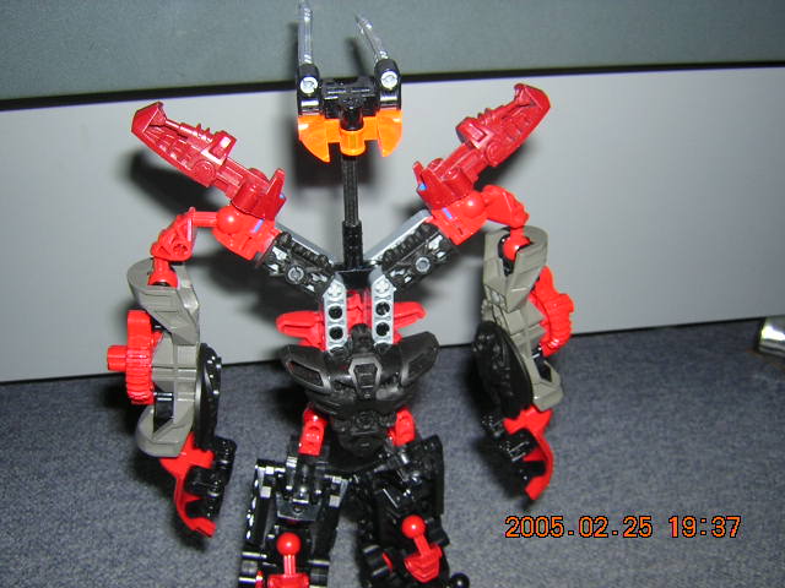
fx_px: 816
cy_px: 294
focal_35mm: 36
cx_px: 392
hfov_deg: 51.4
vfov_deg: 39.7
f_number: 5.2
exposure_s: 1/60.1
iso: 100
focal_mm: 4.7
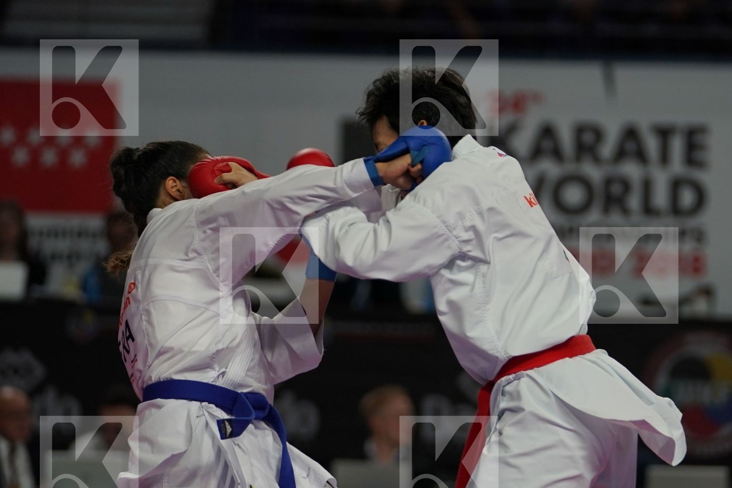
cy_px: 276
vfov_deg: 4.2
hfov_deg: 6.3
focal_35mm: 329
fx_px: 6688
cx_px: 449
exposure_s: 1/1000
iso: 640
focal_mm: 168
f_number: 2.8
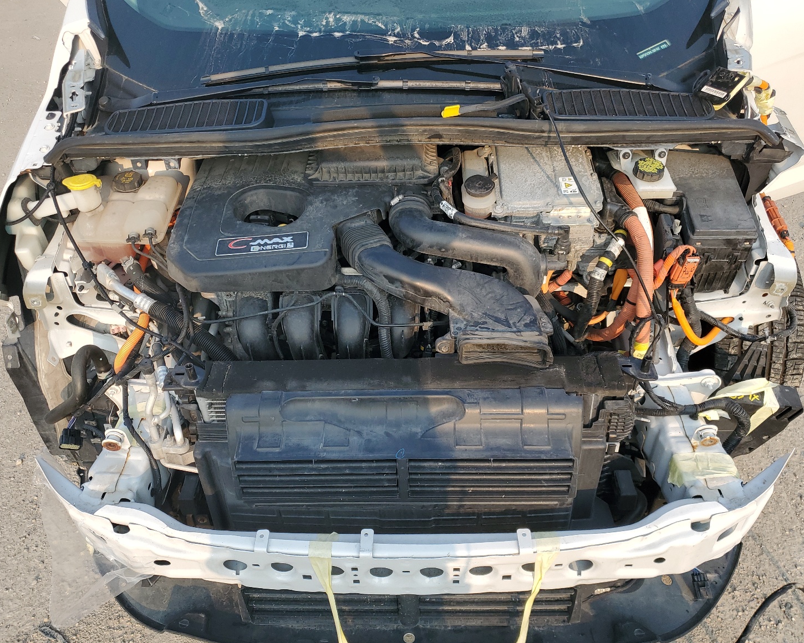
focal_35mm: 28
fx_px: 666
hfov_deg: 62.2
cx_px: 395
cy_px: 329
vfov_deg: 51.5
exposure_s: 1/1111
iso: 50
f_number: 1.5
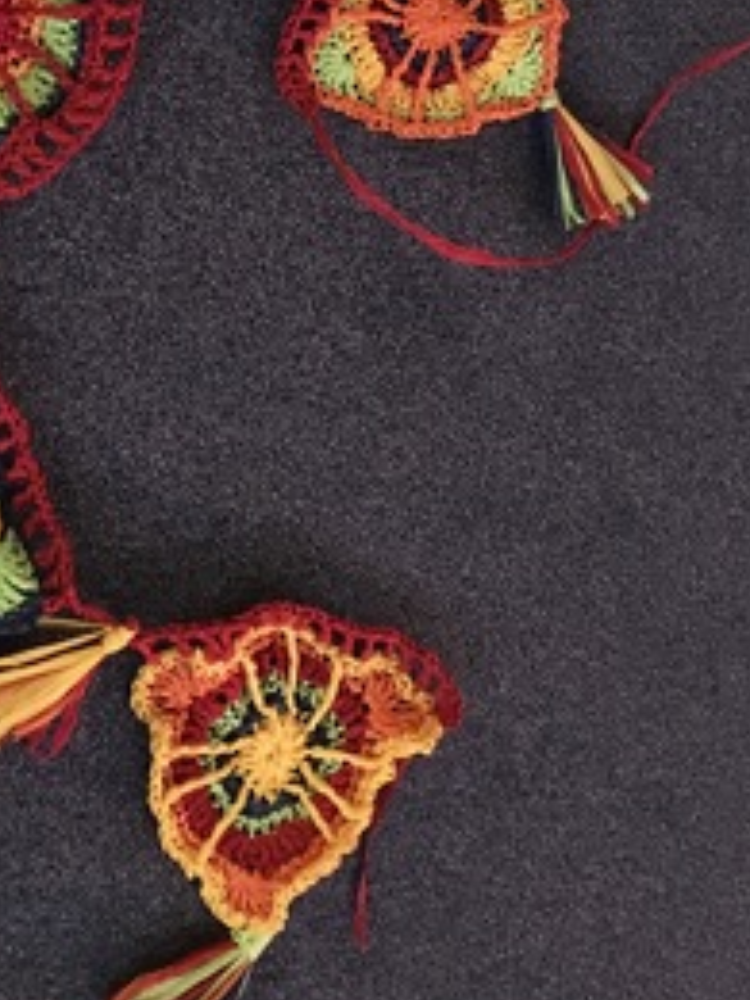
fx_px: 1502
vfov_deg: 36.2
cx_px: 181
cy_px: 292
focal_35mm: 52
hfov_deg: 27.6
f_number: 2.2
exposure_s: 1/17
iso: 800
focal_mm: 4.15
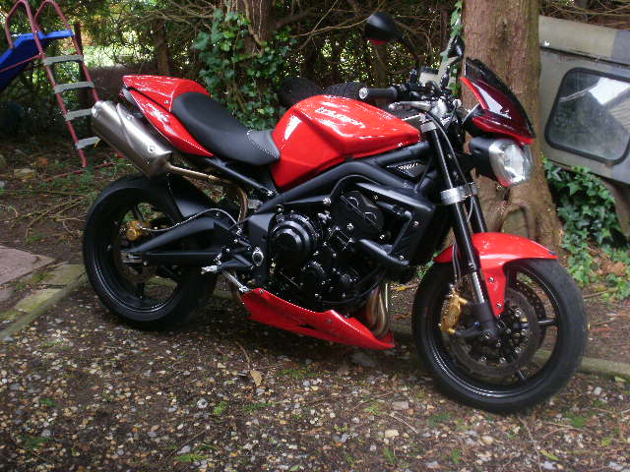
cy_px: 236
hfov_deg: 42.9
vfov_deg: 32.9
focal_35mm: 44
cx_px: 315
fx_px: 801
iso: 100
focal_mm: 7.7
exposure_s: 1/30
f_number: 4
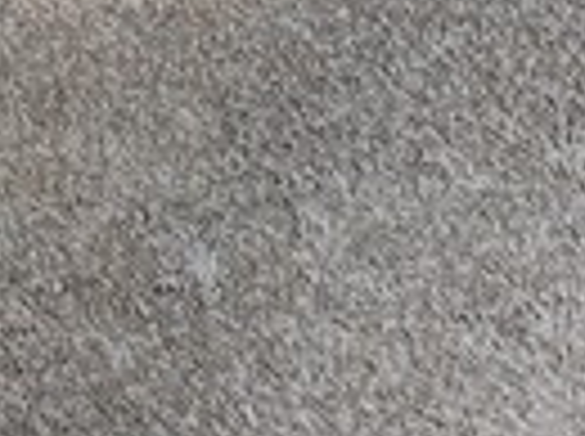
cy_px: -1124
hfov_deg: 9.6
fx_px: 3323
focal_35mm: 197
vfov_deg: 6.5
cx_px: -464
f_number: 1.7
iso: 822
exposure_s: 1/120
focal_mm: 4.68
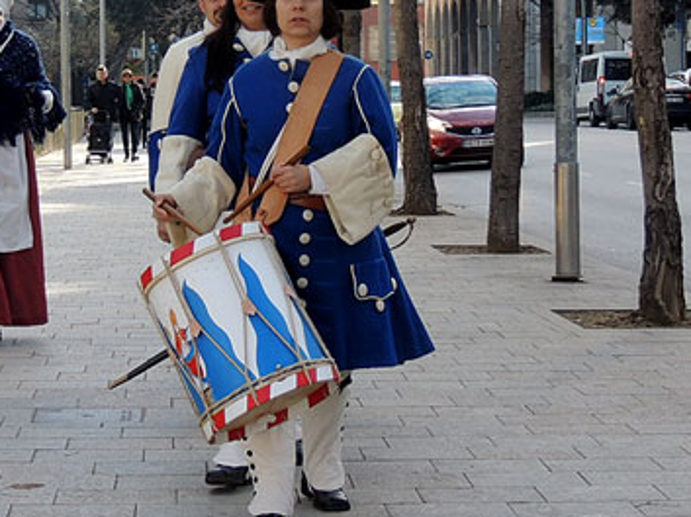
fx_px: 1356
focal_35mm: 68
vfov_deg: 21.6
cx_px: 270
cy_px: 222
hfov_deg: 28.5
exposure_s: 1/200
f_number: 3.6
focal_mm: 8.9
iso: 100
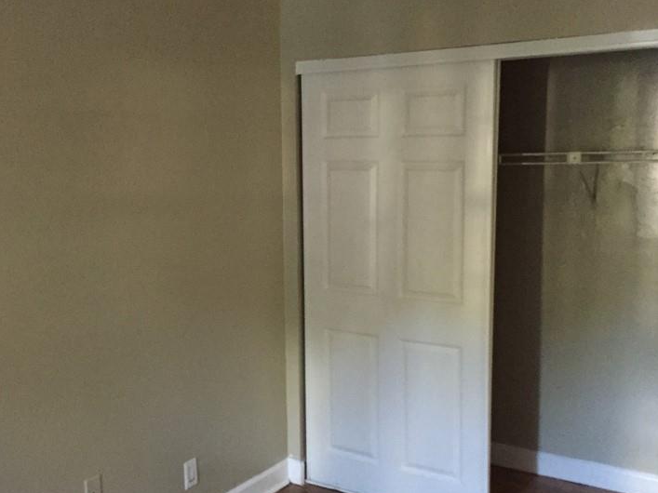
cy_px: 251
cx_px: 312
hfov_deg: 44.8
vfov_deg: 34.3
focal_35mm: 42
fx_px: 798
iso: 320
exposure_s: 1/15
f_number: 2.2
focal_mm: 4.15
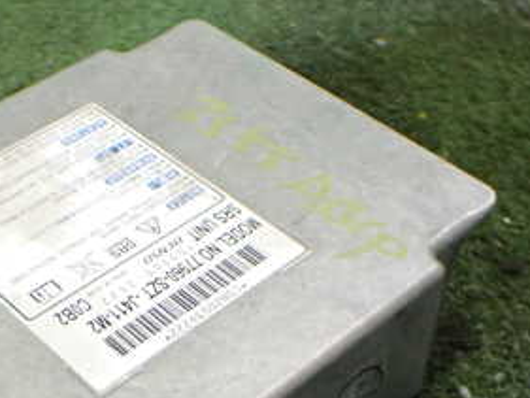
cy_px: 360
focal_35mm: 64
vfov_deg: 22.4
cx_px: 189
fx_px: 980
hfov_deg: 30.1
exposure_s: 1/60
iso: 800
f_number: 2.3
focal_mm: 5.4
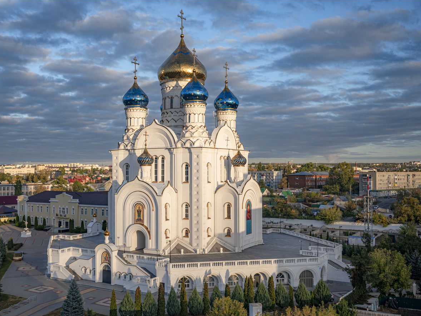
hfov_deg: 46.6
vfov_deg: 36.0
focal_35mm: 40
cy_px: 164
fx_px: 487
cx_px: 173
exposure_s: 1/500
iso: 100
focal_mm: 35
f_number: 5.6
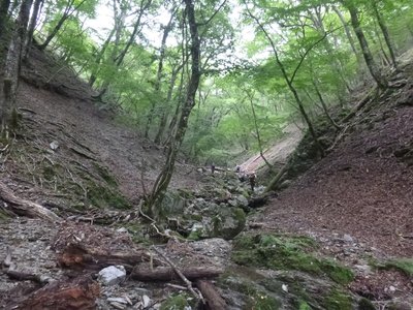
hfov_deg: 69.4
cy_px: 155
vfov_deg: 54.9
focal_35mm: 25
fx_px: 298
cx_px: 206
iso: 800
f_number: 3.9
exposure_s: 1/80
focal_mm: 4.5
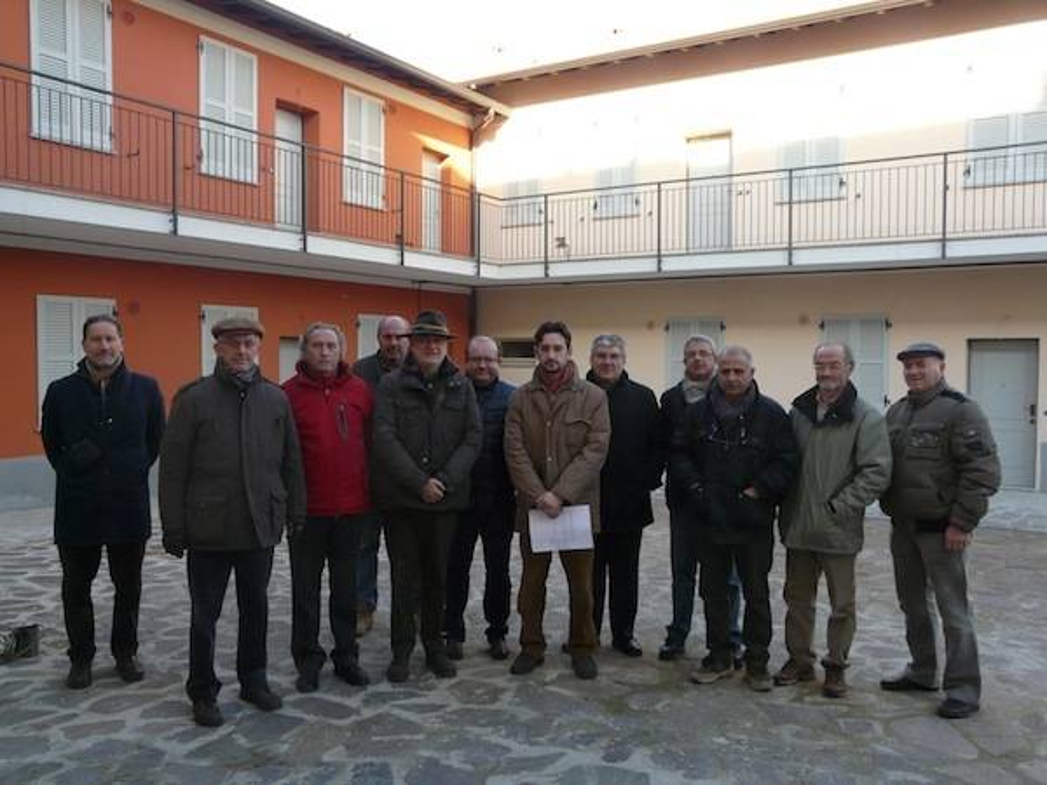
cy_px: 392
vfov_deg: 45.4
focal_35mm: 31
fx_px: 938
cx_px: 524
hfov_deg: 58.4
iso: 125
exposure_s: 1/125
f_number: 3.6
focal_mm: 5
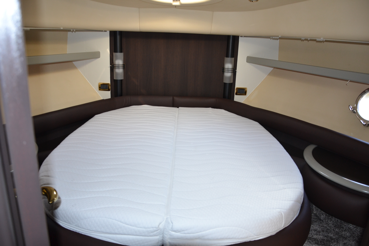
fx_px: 277
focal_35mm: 27
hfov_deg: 67.4
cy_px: 123
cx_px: 184
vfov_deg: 47.9
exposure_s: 1/60
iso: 560
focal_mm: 18
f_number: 3.5
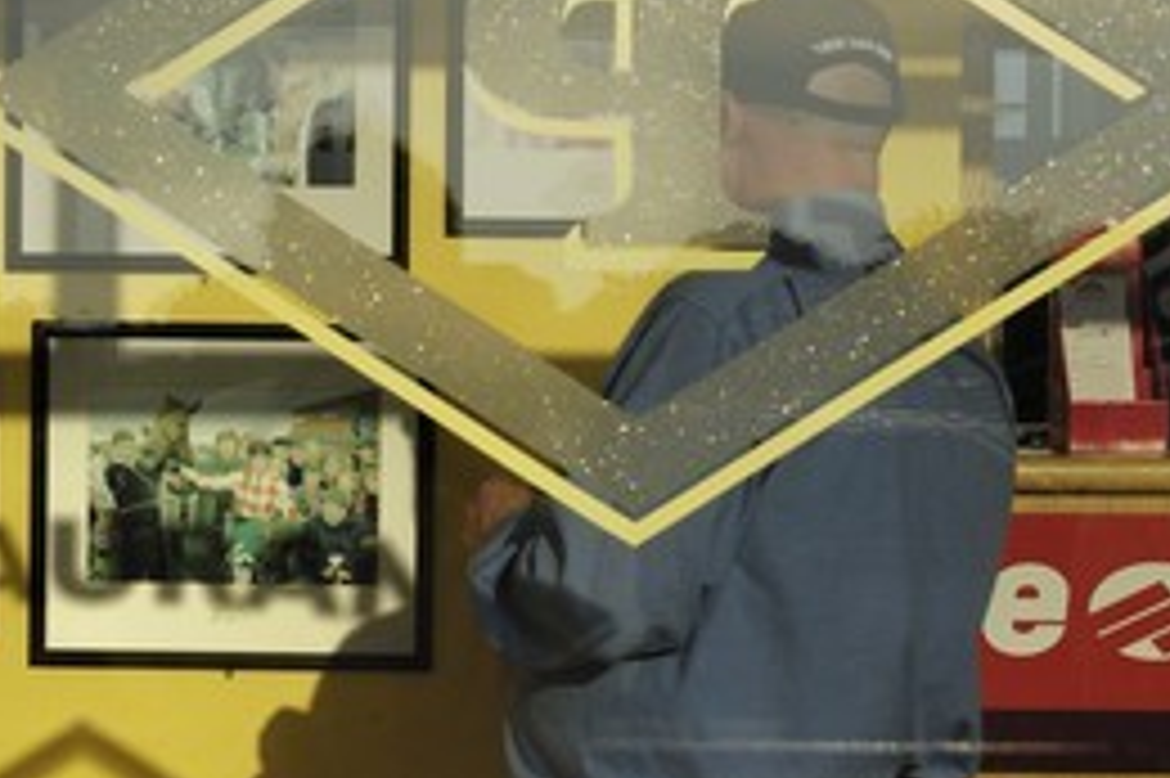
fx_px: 3150
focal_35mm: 97
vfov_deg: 14.1
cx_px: 326
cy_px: 432
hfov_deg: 20.9
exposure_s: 1/160
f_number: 16
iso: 100
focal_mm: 40
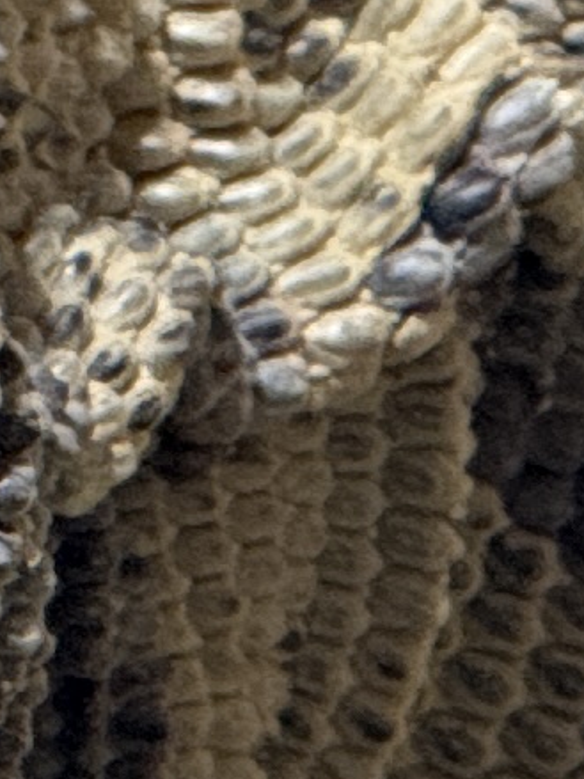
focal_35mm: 1103
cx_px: -1351
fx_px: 24823
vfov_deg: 1.8
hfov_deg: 1.3
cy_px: 720
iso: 200
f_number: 2.8
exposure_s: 1/110
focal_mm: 15.66
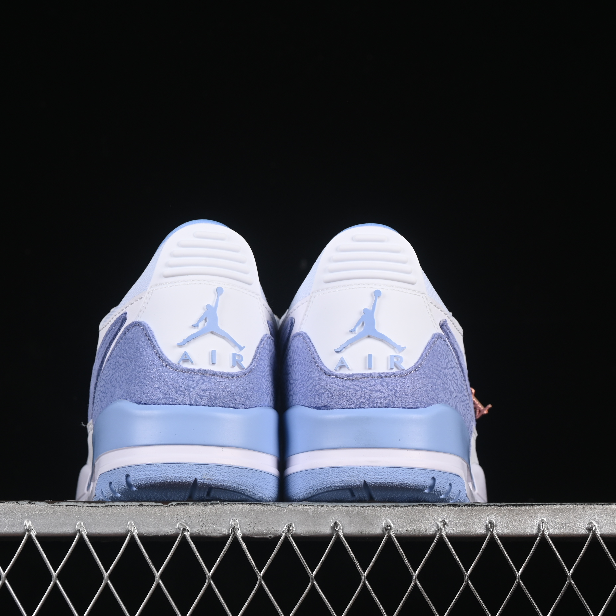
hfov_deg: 18.1
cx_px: 282
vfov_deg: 18.1
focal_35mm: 96
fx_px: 1933
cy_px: 309
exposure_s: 1/80
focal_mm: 50
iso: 160
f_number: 8
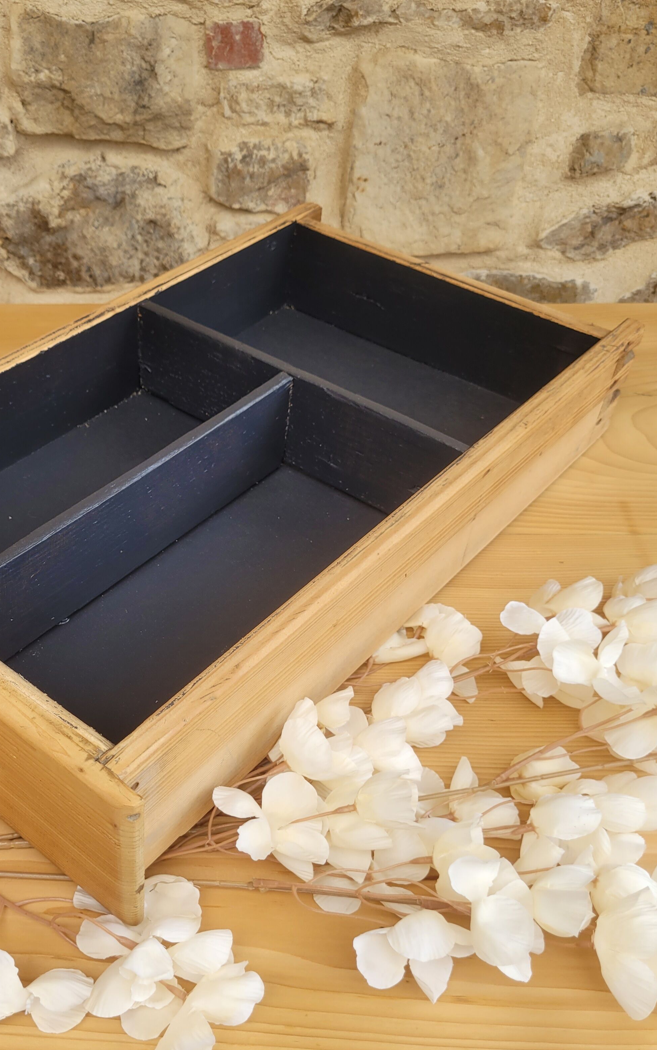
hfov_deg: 35.6
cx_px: 176
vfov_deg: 55.2
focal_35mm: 35
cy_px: 587
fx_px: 1002
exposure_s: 1/100
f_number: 1.8
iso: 50
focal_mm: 5.4
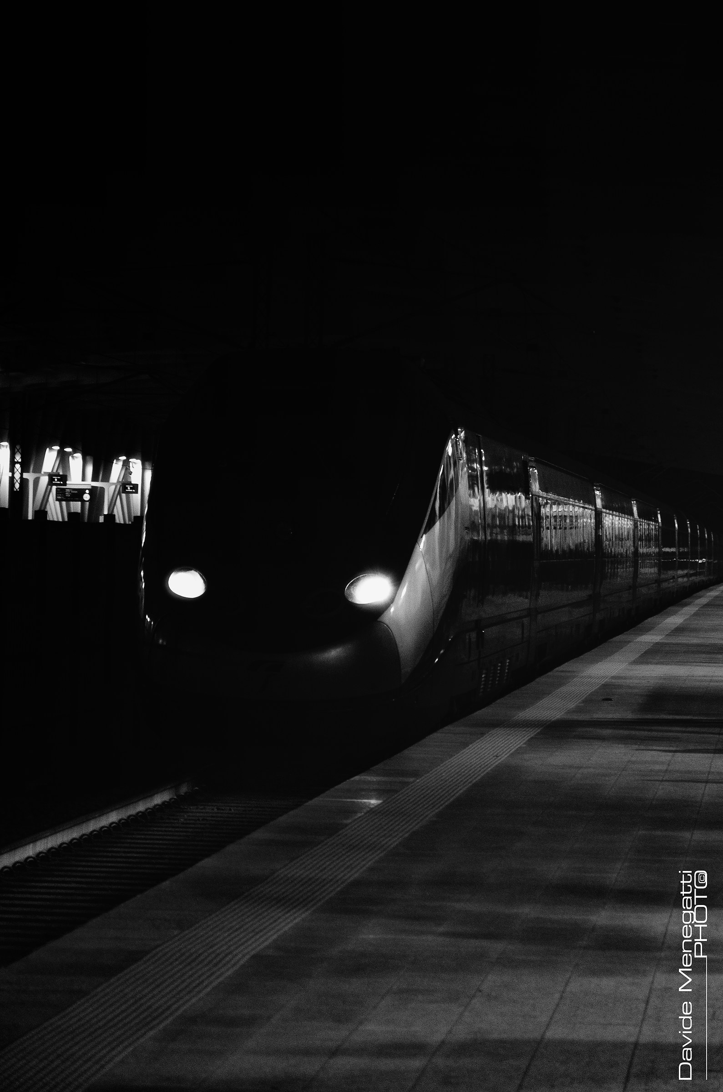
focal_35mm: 158
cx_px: 362
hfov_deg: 8.7
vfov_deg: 13.1
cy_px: 546
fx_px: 4767
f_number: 5.6
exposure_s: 1/50
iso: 320
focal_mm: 105
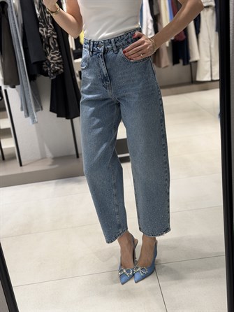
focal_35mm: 48
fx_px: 432
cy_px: 156
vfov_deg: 39.6
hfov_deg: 30.3
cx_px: 117
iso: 64
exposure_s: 1/121
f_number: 1.78
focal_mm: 6.76
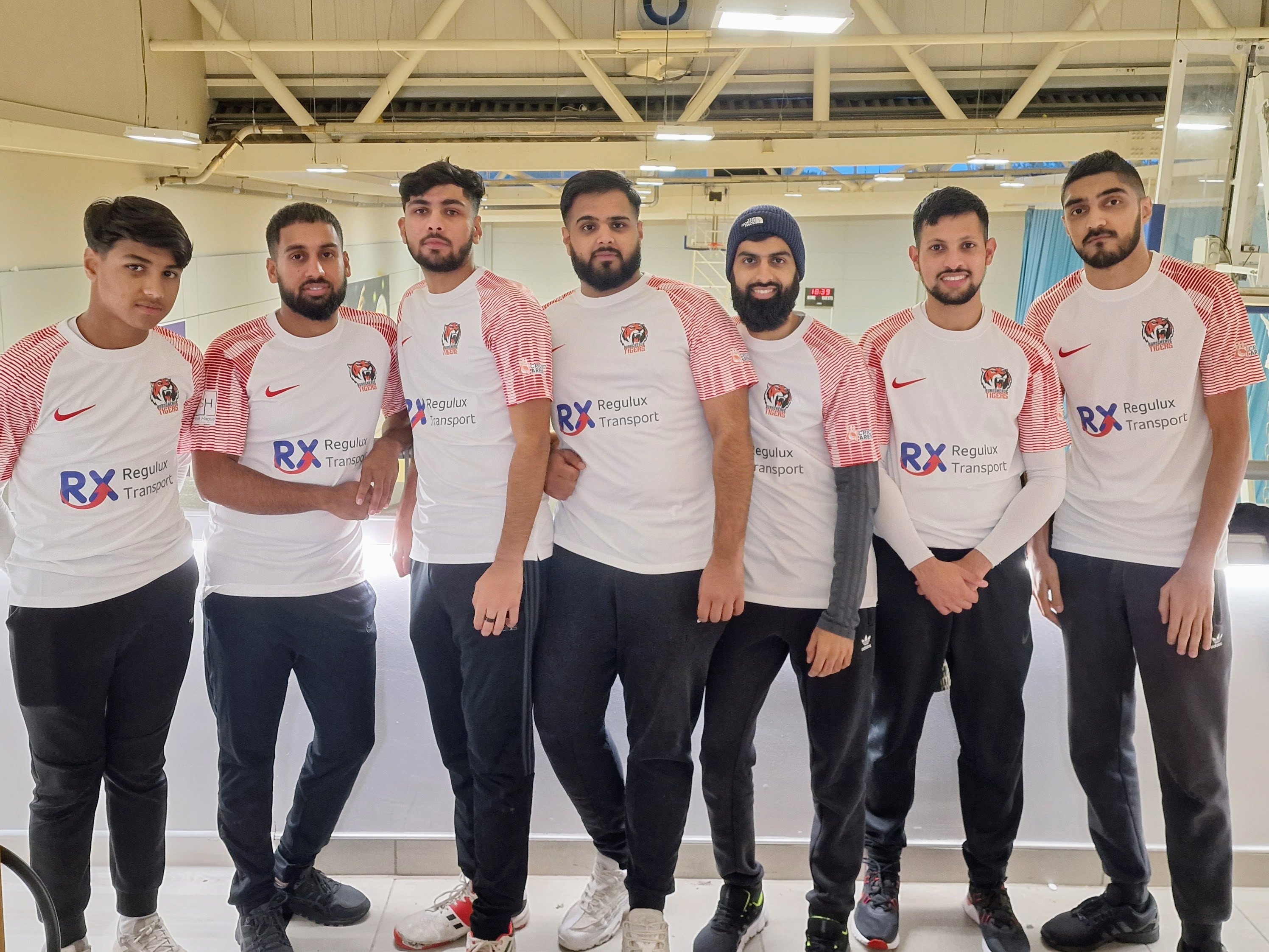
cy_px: 476
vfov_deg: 58.9
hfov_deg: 73.9
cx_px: 634
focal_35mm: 23
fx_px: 843
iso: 500
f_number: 1.8
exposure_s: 1/50
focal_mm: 6.4
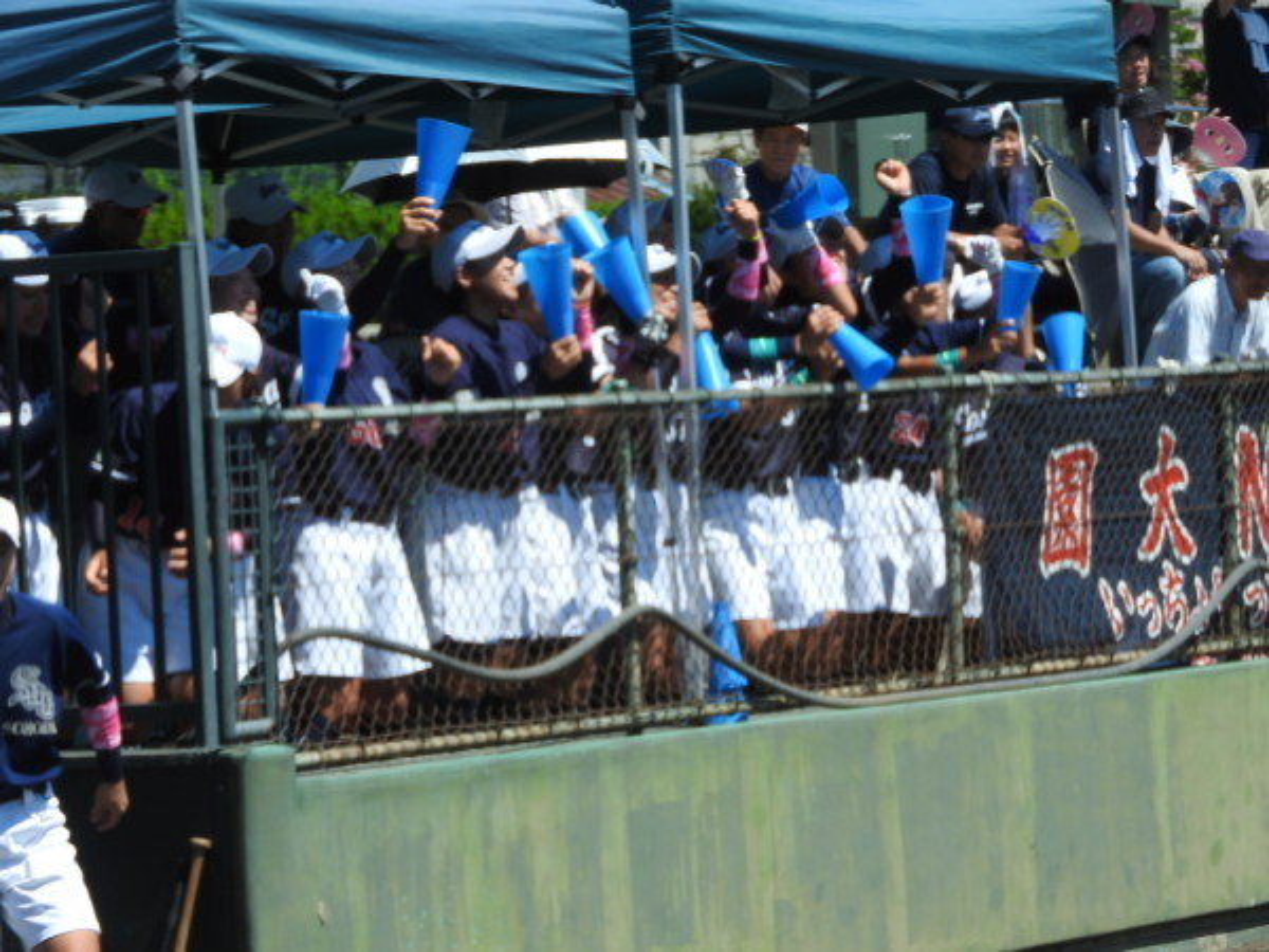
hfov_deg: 7.9
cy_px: 476
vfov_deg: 5.9
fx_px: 9165
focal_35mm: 250
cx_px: 634
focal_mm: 44.8
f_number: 5.5
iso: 100
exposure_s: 1/500
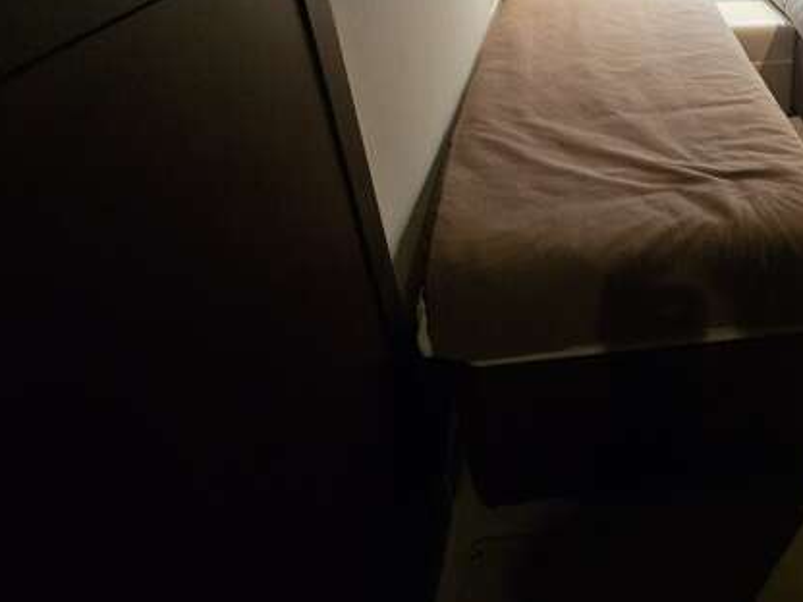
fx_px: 580
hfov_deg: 60.3
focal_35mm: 25
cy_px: 96
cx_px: 703
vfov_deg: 50.5
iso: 800
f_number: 2.2
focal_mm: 2.2
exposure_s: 1/24
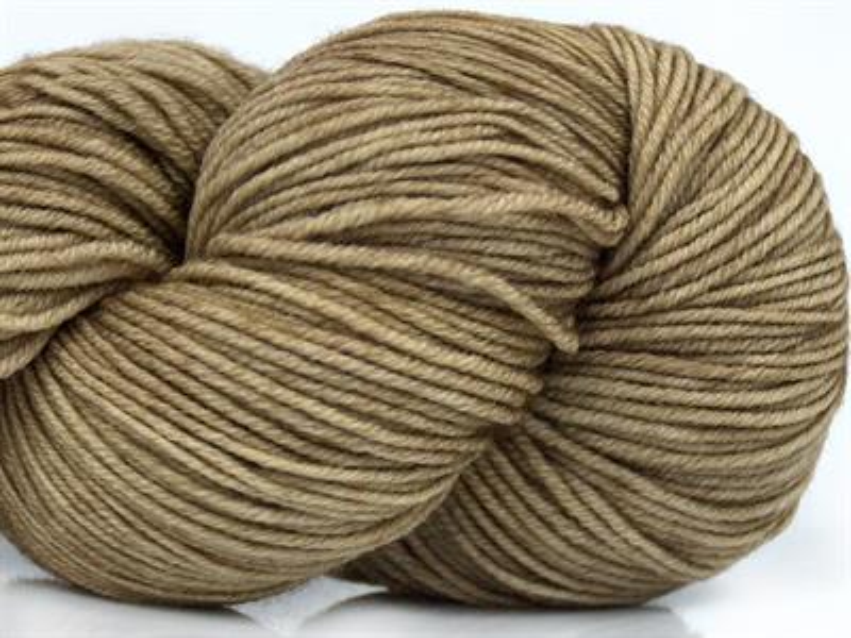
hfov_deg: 23.3
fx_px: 2065
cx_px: 426
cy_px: 319
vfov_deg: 17.6
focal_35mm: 84
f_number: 2.9
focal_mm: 17.25
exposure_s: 1/81.8
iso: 200
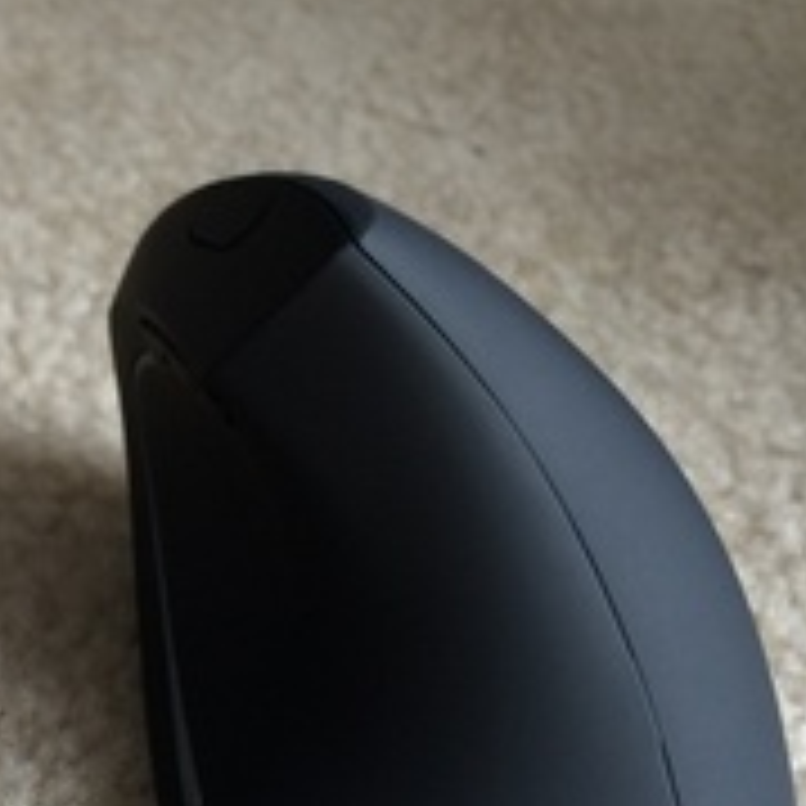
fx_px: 1949
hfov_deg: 22.2
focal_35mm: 74
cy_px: 592
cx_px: -68
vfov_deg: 23.2
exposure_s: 1/30
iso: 80
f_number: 2.2
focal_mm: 4.12
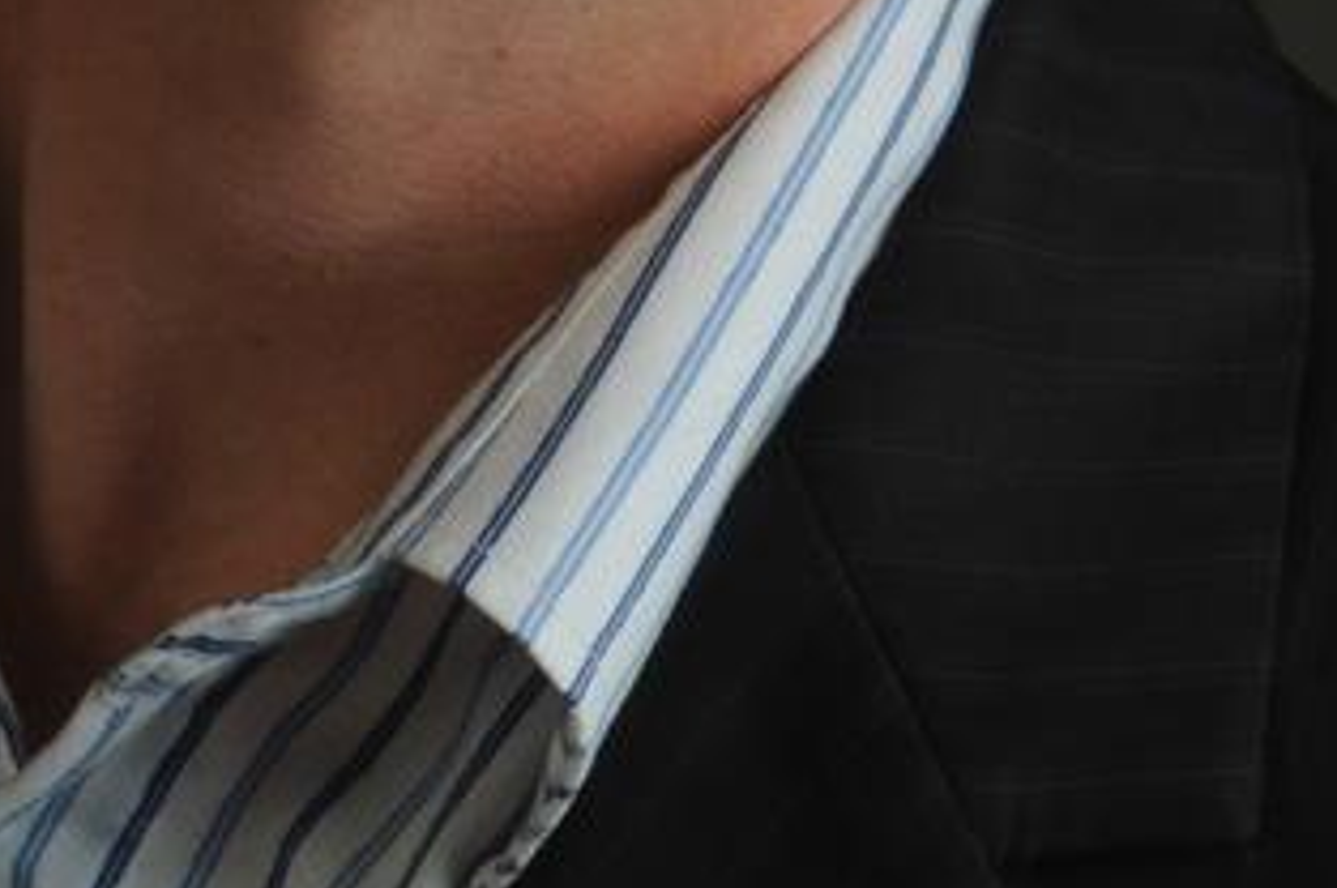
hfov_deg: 5.9
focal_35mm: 352
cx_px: 560
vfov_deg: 3.9
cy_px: -602
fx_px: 13059
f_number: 18
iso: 200
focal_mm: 50
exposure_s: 1/200
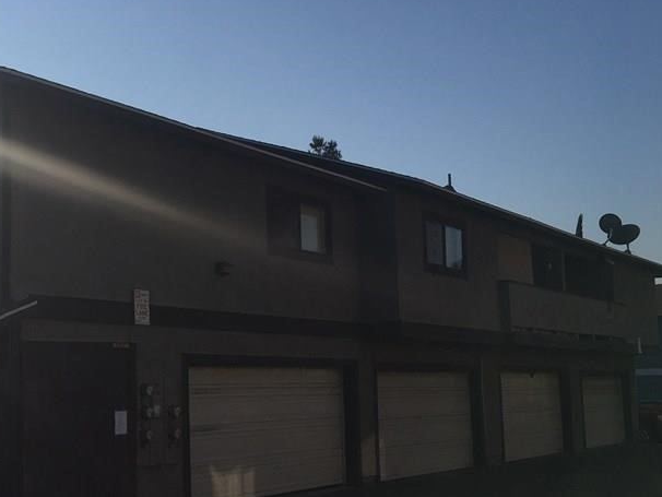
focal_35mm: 49
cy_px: 282
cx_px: 125
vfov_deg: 29.7
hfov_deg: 37.4
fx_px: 937
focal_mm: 4.15
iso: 25
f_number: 2.2
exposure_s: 1/2747
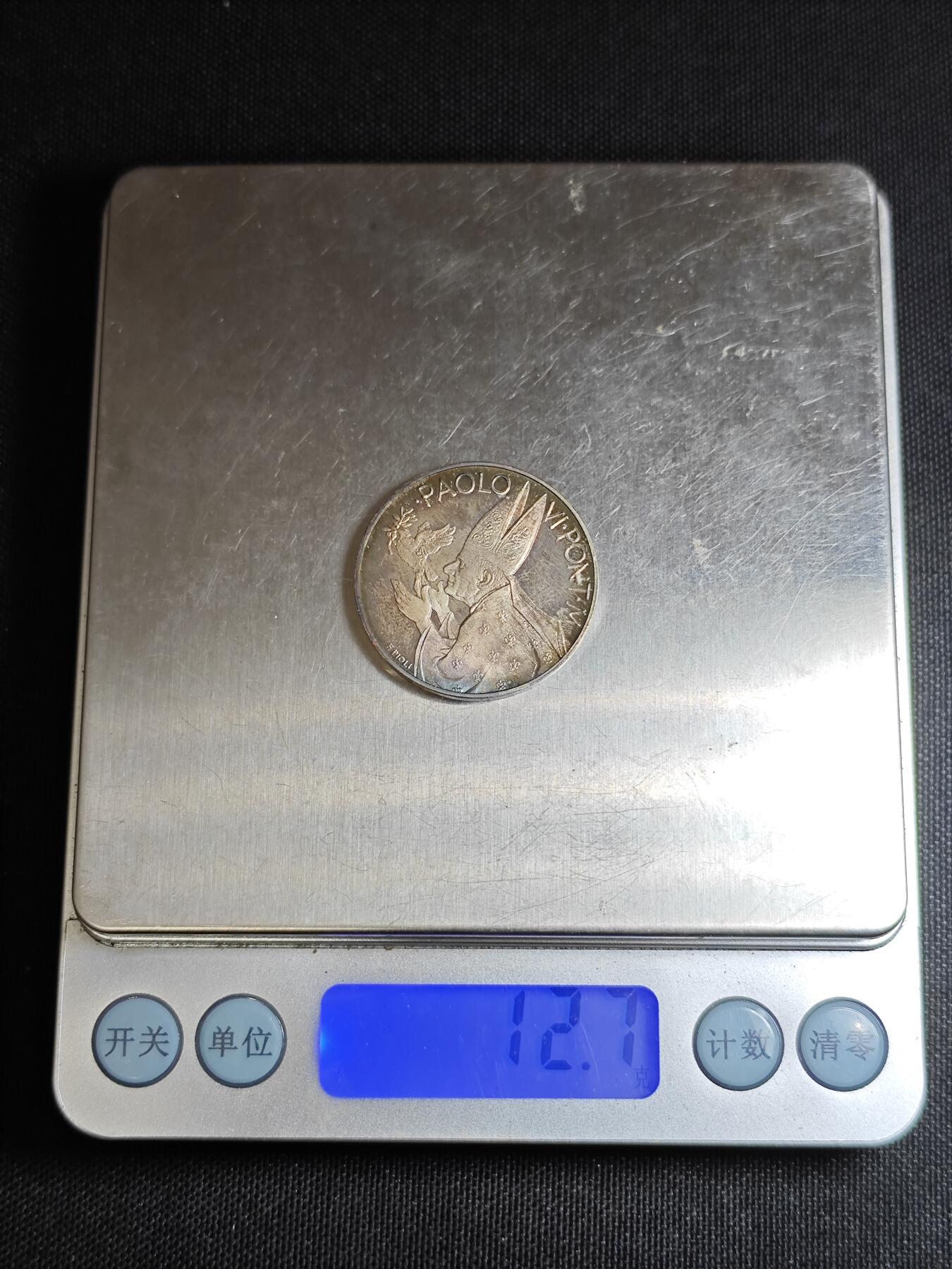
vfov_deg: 38.9
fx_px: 1797
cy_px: 634
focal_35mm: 49
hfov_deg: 29.7
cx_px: 476
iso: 80
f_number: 1.6
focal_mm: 5.84
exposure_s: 1/100
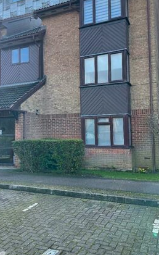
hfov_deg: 35.7
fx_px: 243
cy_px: 118
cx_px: 46
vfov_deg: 55.3
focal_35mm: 35
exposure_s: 1/491
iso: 32
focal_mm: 4.2
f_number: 1.6
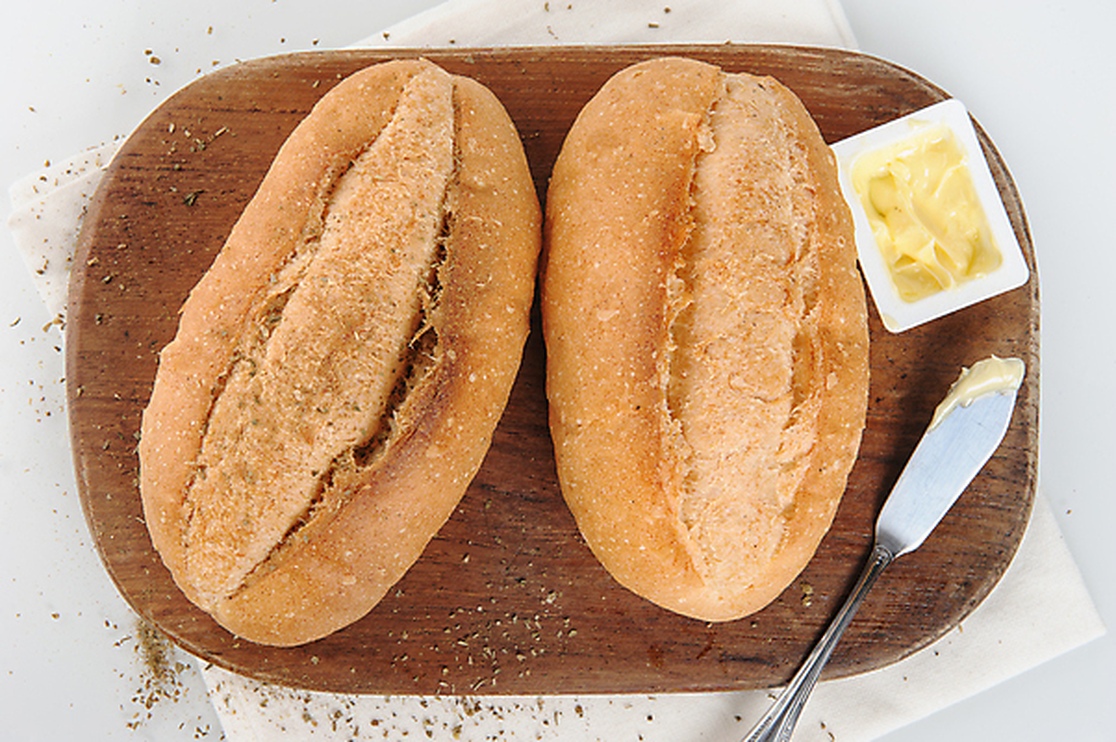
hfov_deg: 28.9
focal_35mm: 70
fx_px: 2168
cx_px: 558
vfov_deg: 19.4
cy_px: 371
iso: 200
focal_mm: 70
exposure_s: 1/125
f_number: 18
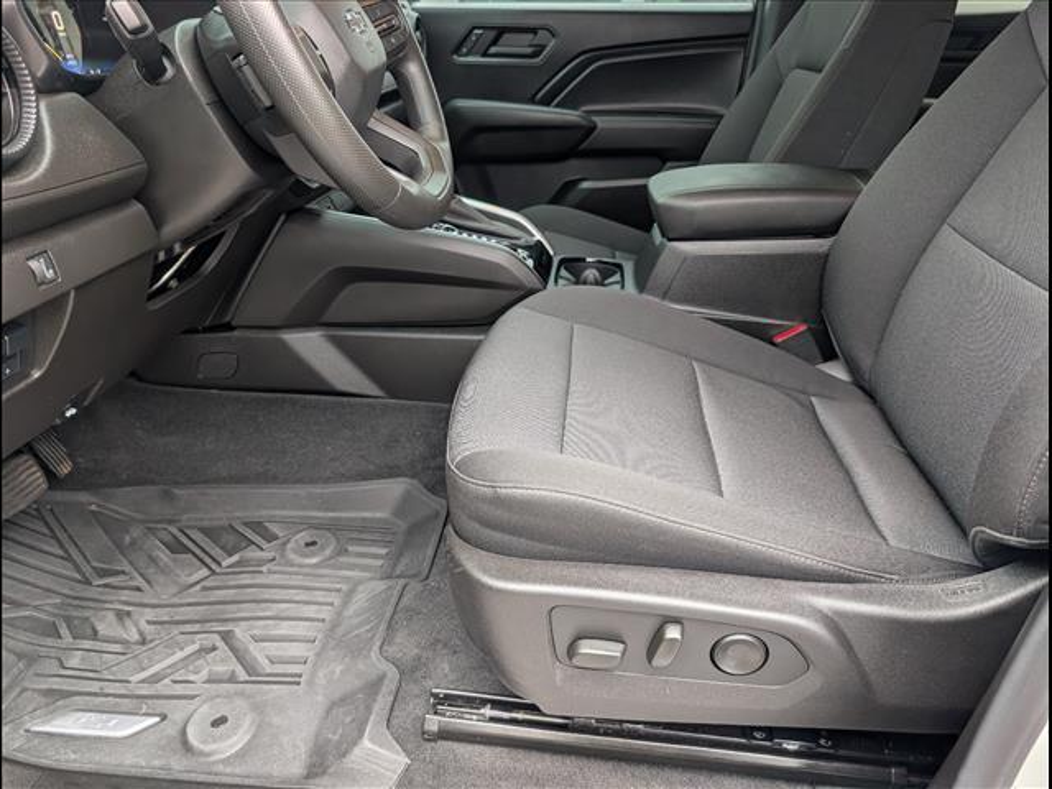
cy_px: 394
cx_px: 526
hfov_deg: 71.6
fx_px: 729
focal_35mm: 24
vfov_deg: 56.8
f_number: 1.68
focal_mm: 6.9
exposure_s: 1/73.5
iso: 24
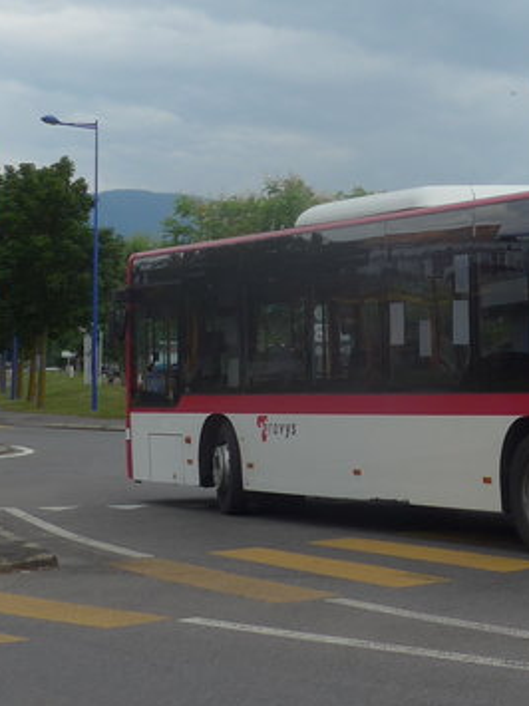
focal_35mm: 98
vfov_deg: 19.6
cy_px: 50
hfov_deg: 14.7
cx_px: 571
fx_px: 1998
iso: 80
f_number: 2.8
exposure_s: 1/800
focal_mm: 6
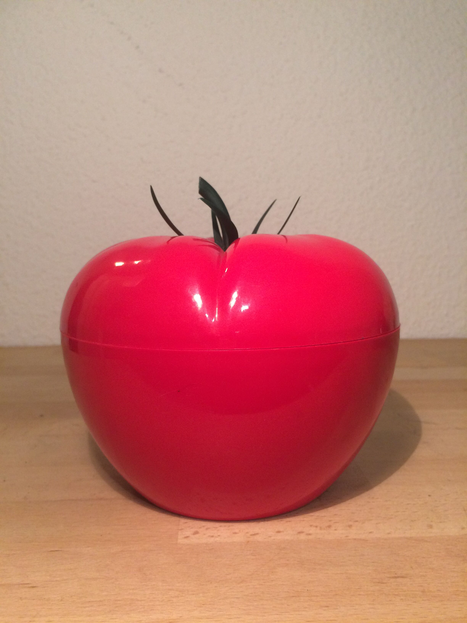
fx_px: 522
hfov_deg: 48.2
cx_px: 234
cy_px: 312
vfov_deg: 61.7
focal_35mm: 29
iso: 160
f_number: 2.2
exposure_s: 1/33
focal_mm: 4.15
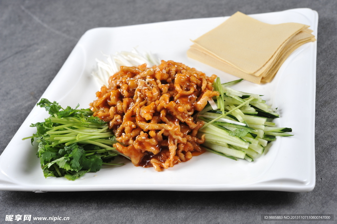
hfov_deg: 33.4
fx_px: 561
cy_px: 112
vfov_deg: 22.6
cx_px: 168
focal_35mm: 60
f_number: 11
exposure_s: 1/125
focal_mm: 60
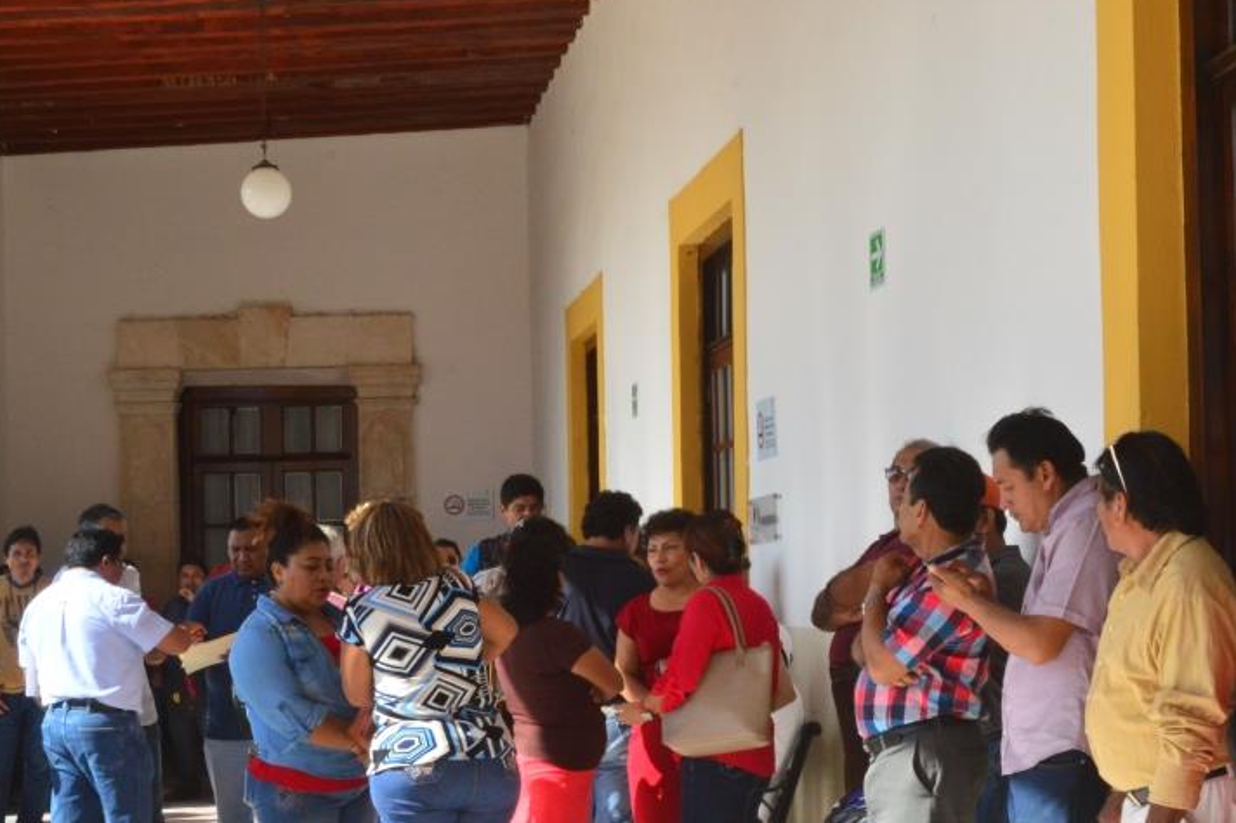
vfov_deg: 19.6
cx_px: 710
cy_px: 567
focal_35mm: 69
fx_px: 2368
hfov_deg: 29.2
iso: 800
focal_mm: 32
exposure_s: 1/125
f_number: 25
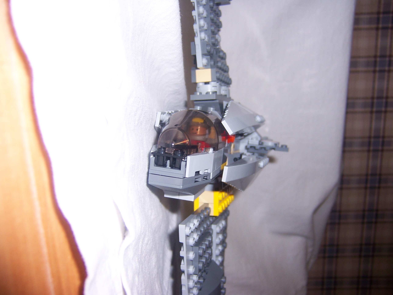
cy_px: 148
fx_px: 375
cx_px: 196
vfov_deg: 42.9
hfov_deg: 55.4
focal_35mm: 33
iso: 80
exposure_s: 1/60
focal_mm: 5.5
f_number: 2.8
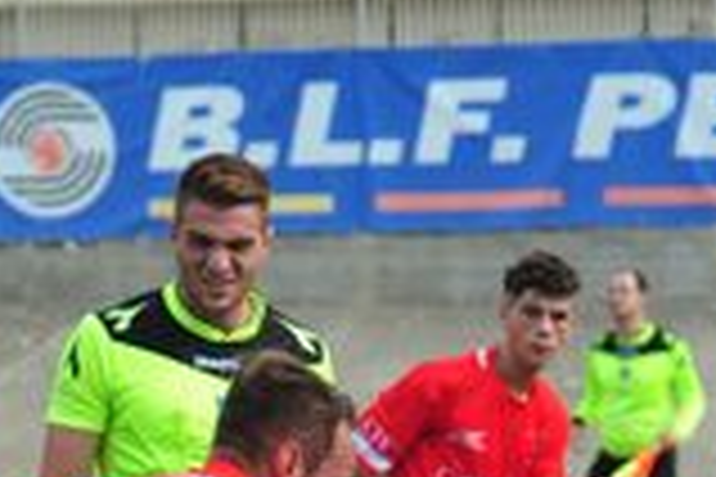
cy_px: 846
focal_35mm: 803
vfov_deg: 1.7
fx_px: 15970
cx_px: -9
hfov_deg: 2.6
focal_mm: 200
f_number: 9
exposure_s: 1/1250
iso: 1000
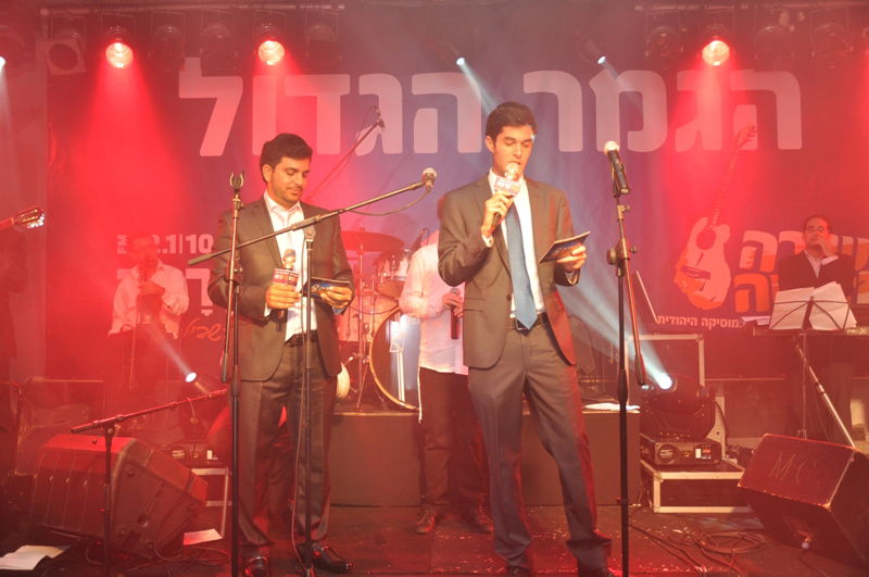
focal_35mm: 33
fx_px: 795
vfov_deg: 39.9
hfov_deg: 57.3
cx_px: 434
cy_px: 288
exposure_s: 1/80
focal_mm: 22
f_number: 4.5
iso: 400
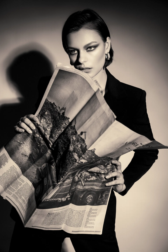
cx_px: 84
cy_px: 126
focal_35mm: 45
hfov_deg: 29.9
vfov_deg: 43.6
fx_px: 315
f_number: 4
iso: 640
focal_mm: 45
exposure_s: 1/250
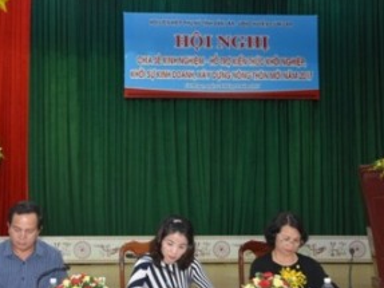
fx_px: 721
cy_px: 165
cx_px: 115
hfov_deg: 29.5
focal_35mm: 65
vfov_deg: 22.6
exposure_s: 1/60
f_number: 4.2
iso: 1100
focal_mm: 30
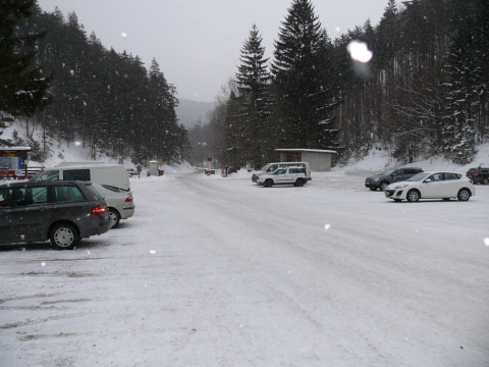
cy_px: 184
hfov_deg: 52.6
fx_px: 494
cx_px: 244
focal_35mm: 35
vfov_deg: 40.7
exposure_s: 1/100
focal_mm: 7.4
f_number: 2.8
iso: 100
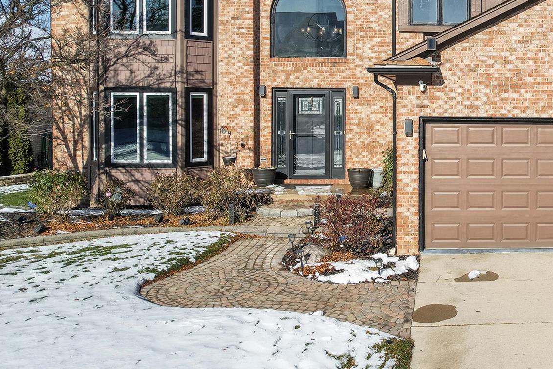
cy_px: 117
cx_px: 486
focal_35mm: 40
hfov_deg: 44.6
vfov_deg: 33.1
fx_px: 614
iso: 120
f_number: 2.8
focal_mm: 8.38
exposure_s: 1/320
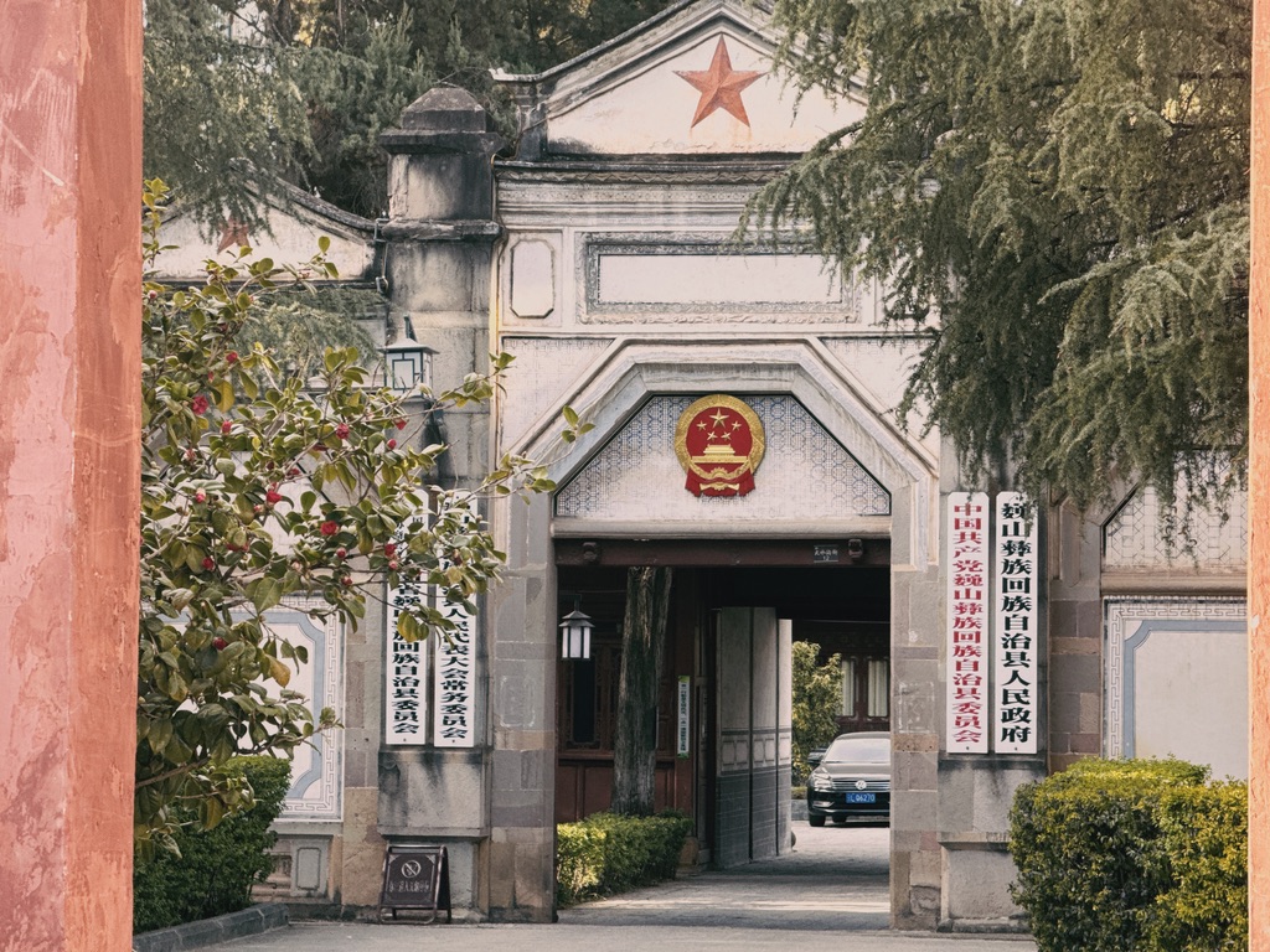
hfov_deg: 16.4
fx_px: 4403
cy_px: 476
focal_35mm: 120
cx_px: 635
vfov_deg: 12.3
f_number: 2.8
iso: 80
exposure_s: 1/121
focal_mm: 15.66
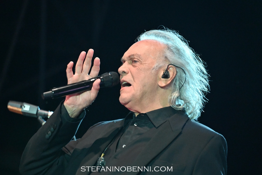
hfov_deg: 6.9
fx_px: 2181
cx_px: 131
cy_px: 88
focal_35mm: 300
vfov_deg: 4.6
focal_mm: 300
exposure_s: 1/320
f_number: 5.6
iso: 11400
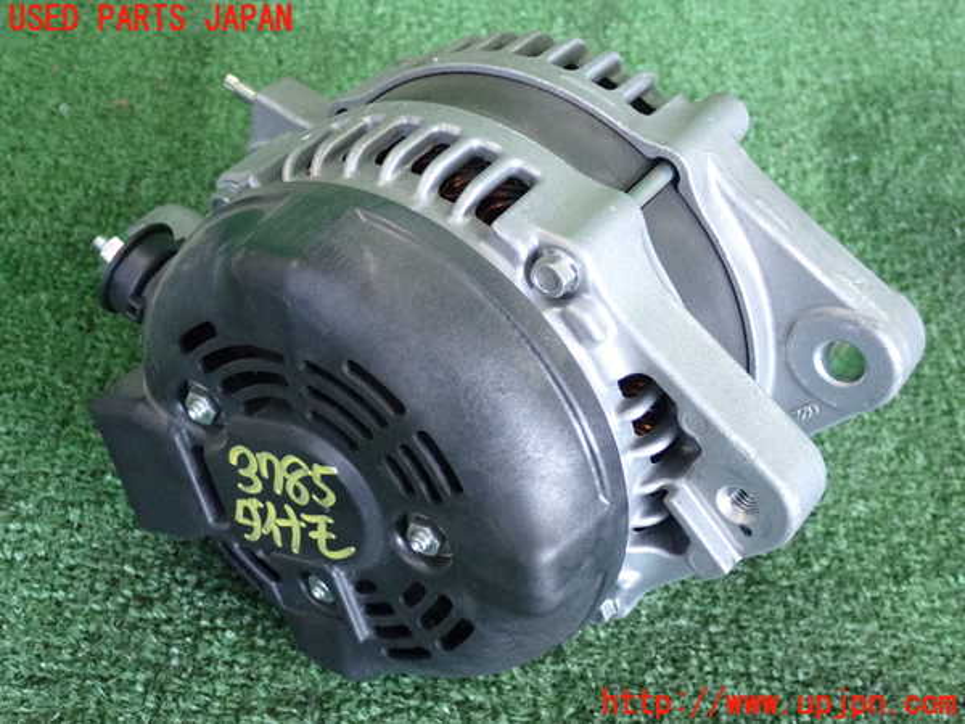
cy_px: 362
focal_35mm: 54
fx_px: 1505
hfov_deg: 35.5
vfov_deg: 27.0
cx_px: 482
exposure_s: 1/125
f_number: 3.3
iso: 1250
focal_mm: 9.65
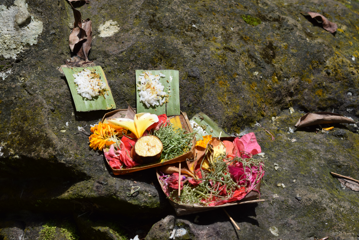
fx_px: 863
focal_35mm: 87
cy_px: 118
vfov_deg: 15.8
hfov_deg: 23.5
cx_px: 177
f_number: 8
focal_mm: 55
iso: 200
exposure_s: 1/400
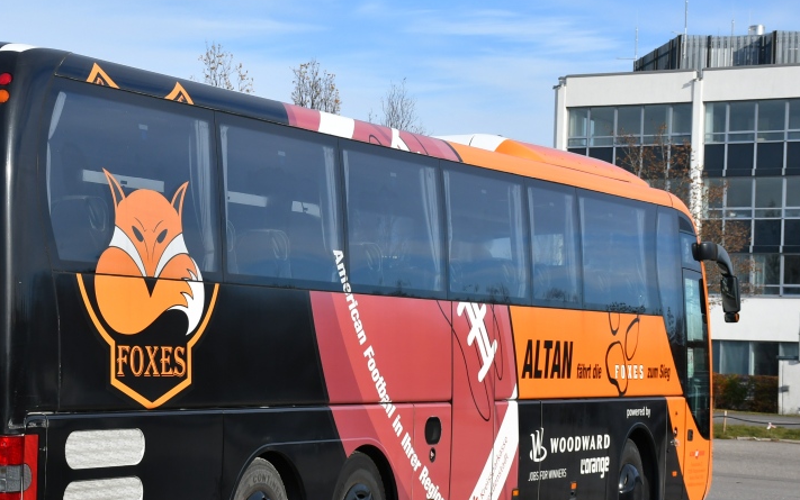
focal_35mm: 98
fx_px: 2137
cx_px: 159
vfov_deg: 13.4
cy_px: 264
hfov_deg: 20.9
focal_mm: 38
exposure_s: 1/1600
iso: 400
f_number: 7.1
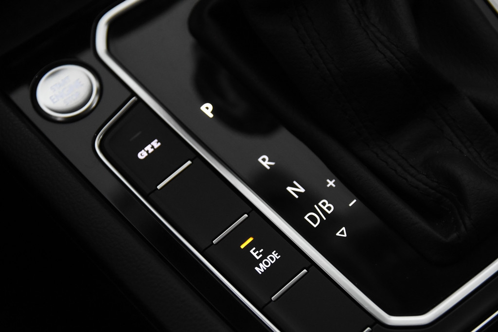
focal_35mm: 78
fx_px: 1079
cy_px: 166
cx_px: 249
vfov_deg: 17.5
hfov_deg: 26.0
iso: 3600
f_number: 3.8
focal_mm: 52
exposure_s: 1/80
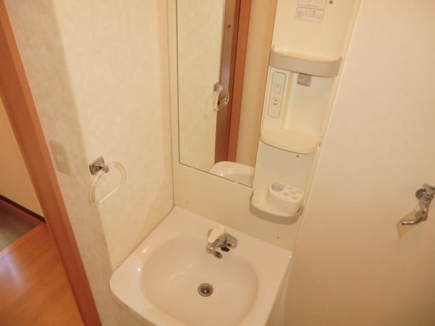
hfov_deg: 71.6
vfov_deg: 56.8
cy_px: 163
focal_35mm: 24
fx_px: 302
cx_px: 218
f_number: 3.2
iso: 400
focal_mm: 4.3
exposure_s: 1/60
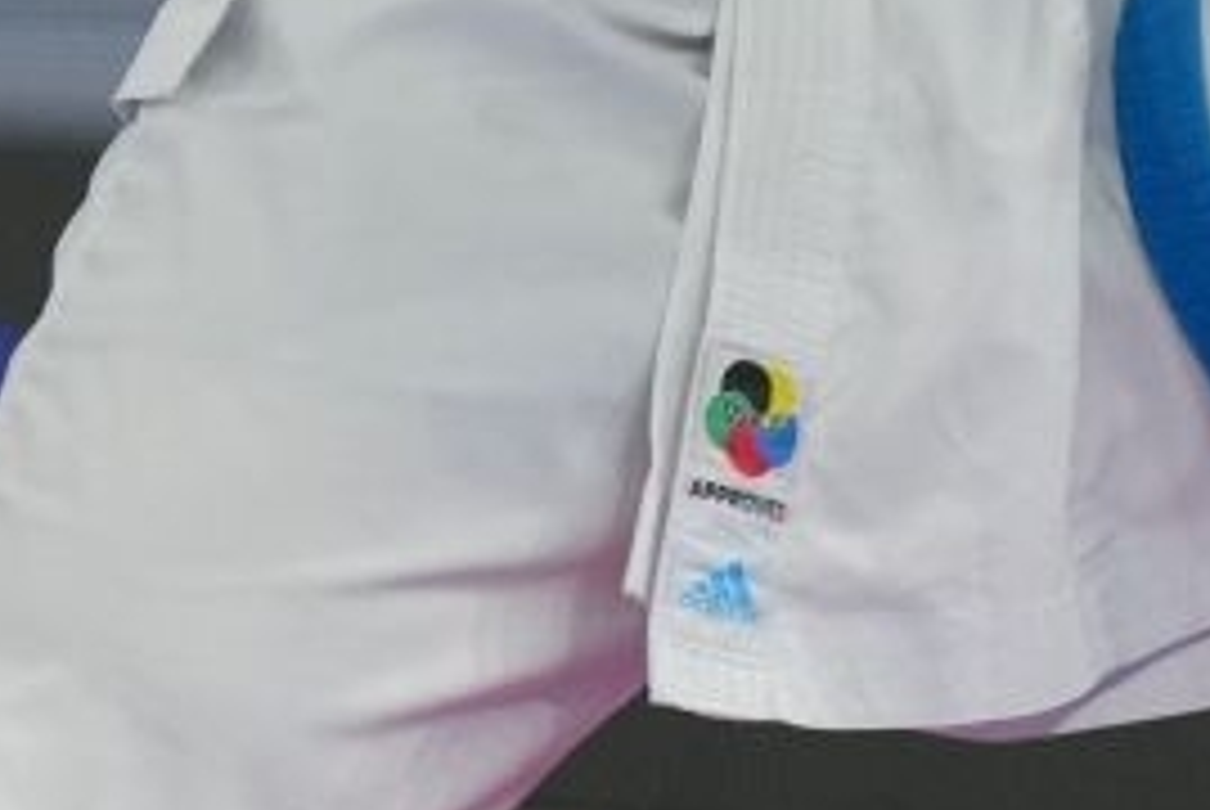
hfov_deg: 1.9
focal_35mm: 1083
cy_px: -936
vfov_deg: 1.3
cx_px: -738
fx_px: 36440
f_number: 2.8
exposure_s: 1/1000
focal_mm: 162
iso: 2000
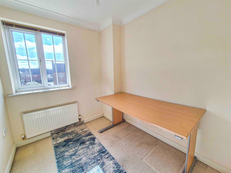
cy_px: 86
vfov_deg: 89.9
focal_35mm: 13
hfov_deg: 106.2
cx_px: 116
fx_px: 87
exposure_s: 1/756
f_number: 2.2
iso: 50
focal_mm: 2.2
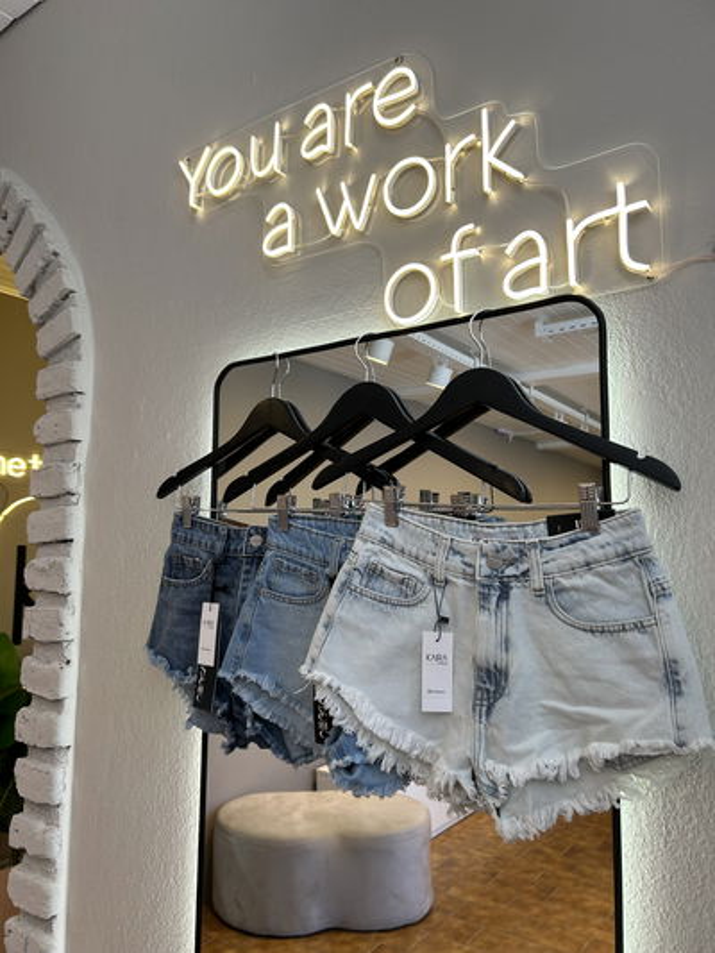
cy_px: 476
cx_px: 358
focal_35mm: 26
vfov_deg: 67.3
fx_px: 716
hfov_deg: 53.1
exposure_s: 1/100
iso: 40
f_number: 1.5
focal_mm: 5.7
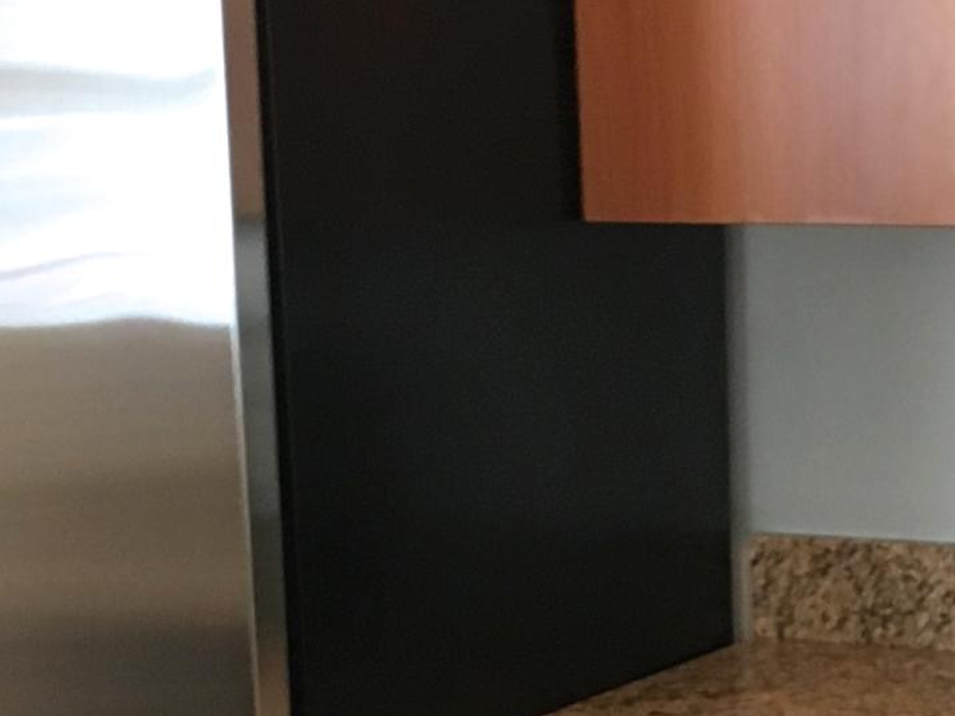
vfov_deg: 12.1
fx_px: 3366
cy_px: 645
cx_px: 679
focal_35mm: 122
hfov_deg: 16.1
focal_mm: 4.15
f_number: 2.2
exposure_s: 1/30
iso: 100
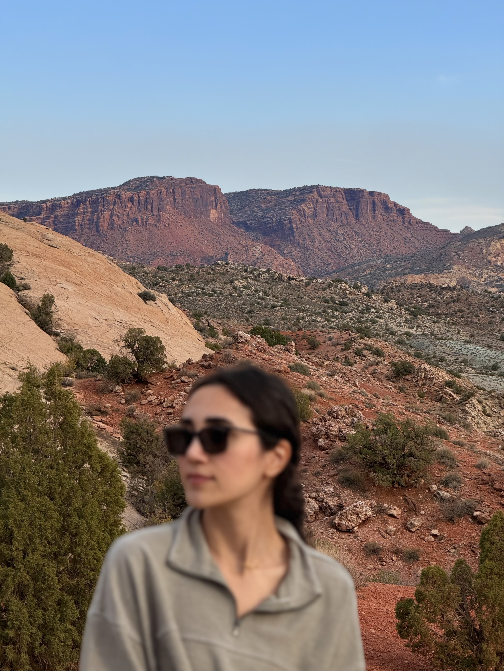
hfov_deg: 12.3
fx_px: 2330
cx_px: 252
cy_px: 336
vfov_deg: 16.4
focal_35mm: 120
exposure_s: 1/990
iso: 50
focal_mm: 15.66
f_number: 2.8
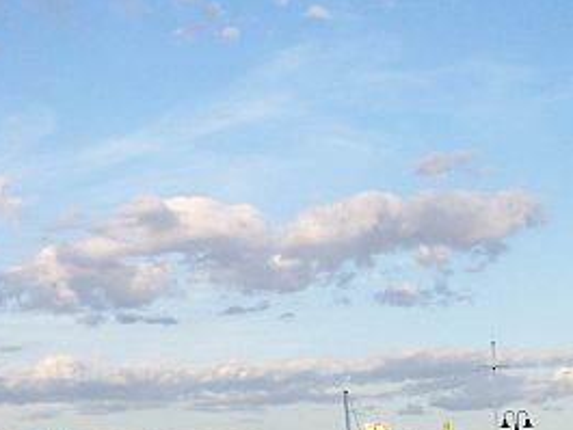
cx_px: 56
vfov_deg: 17.7
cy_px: 411
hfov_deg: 23.2
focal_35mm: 82
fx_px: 1358
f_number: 2.7
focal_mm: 5.6
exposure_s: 1/500
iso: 80
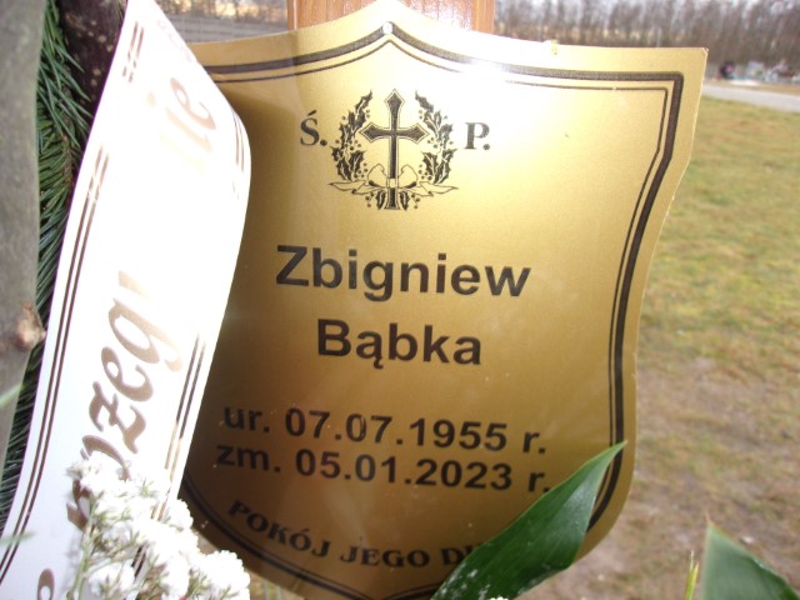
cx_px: 400
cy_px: 300
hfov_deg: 65.3
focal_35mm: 27
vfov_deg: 51.4
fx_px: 624
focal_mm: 4.9
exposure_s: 1/38
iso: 80
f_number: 3
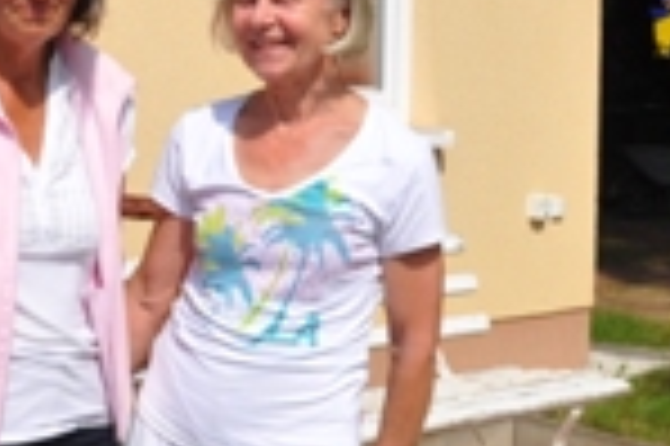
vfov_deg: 16.7
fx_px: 1506
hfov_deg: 24.1
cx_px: 18
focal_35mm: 81
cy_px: 95
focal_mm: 18
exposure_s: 1/2000
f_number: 8
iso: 400
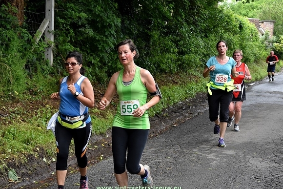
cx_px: 139
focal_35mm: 90
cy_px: 94
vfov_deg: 15.2
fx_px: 708
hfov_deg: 22.6
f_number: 5
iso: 800
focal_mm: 58
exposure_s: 1/500
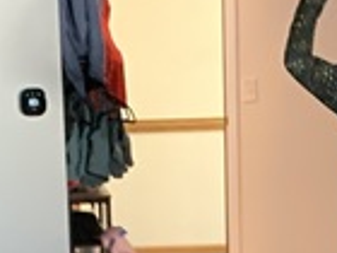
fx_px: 1850
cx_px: 209
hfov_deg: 10.4
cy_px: 908
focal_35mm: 190
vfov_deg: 6.6
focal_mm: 4.25
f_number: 1.8
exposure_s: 1/40
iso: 320
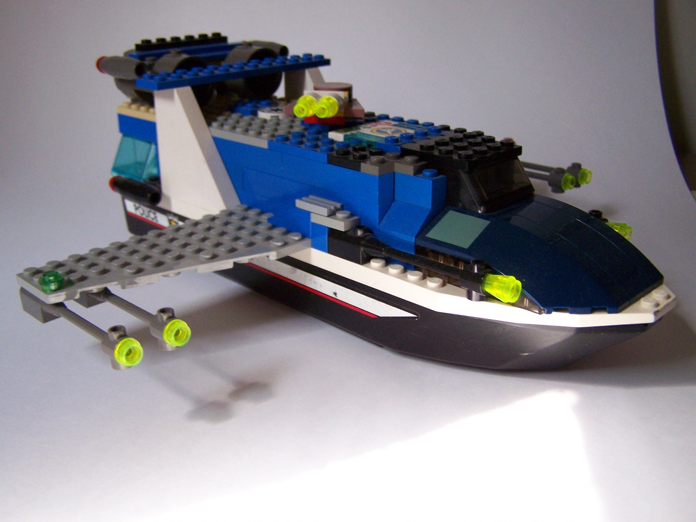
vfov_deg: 37.7
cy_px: 261
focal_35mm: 38
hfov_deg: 49.0
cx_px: 348
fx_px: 764
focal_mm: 6.3
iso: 160
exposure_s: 1/30
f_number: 2.8
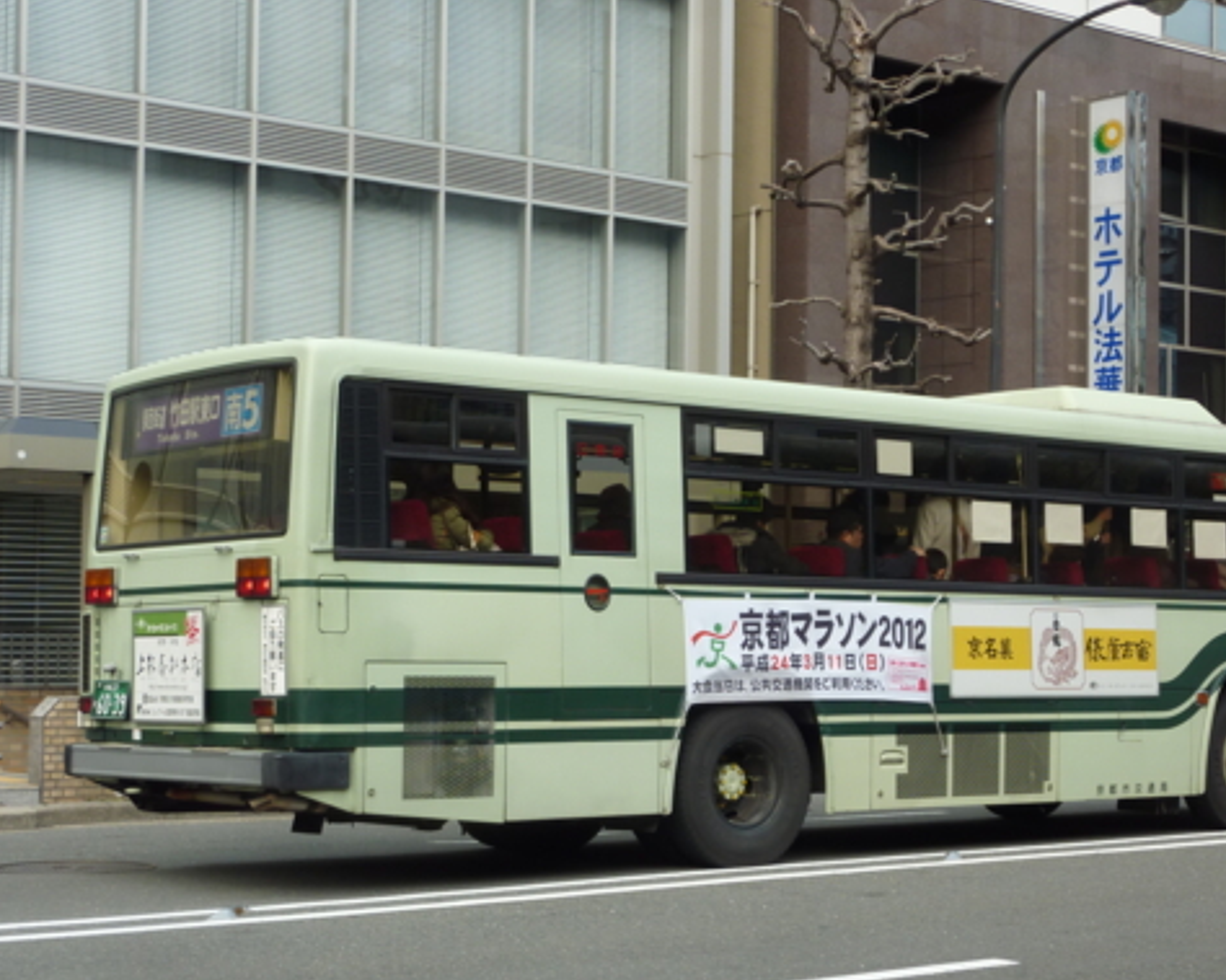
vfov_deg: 22.4
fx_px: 2467
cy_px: 577
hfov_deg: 27.9
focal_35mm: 68
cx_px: 727
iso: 80
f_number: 3.9
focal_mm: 9.1
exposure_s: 1/250
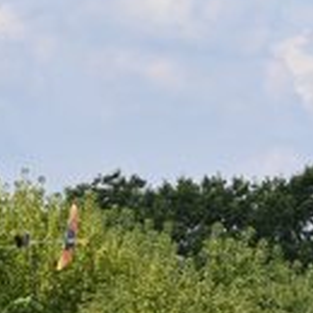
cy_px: 207
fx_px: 6138
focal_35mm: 600
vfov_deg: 2.9
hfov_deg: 2.9
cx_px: 45
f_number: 7.1
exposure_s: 1/3200
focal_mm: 185
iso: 640
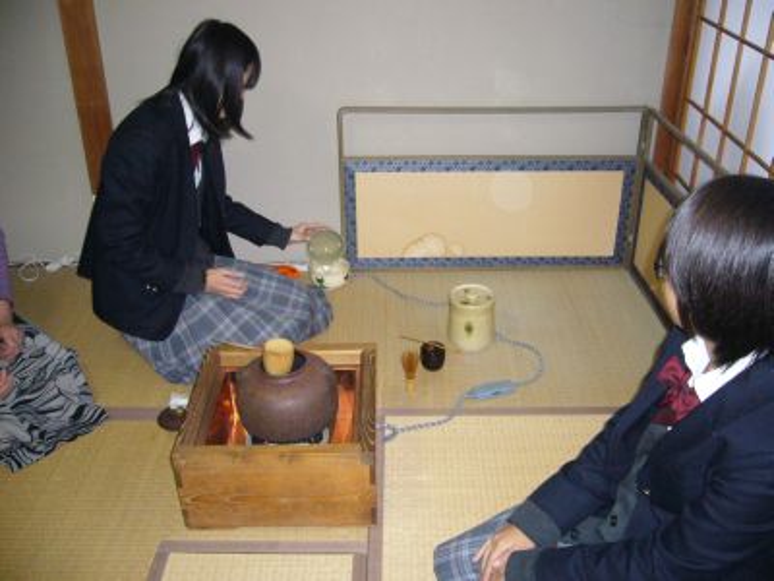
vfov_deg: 40.7
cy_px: 290
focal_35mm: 35
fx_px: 783
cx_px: 387
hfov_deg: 52.6
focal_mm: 5.8
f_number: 2.8
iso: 250
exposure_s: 1/60
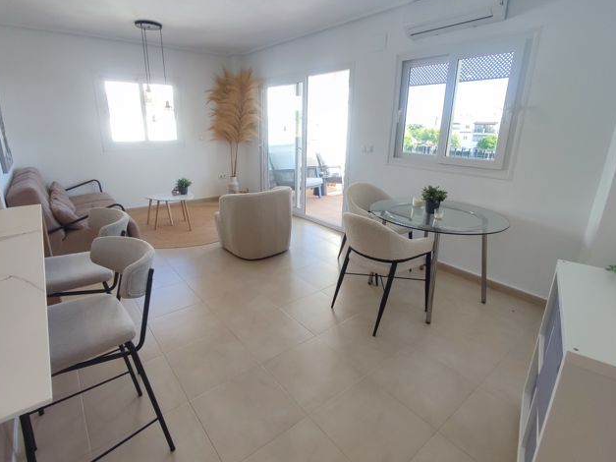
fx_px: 320
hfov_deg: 87.7
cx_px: 289
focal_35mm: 18
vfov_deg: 71.5
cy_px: 219
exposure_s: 1/115
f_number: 2.2
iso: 50
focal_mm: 1.65
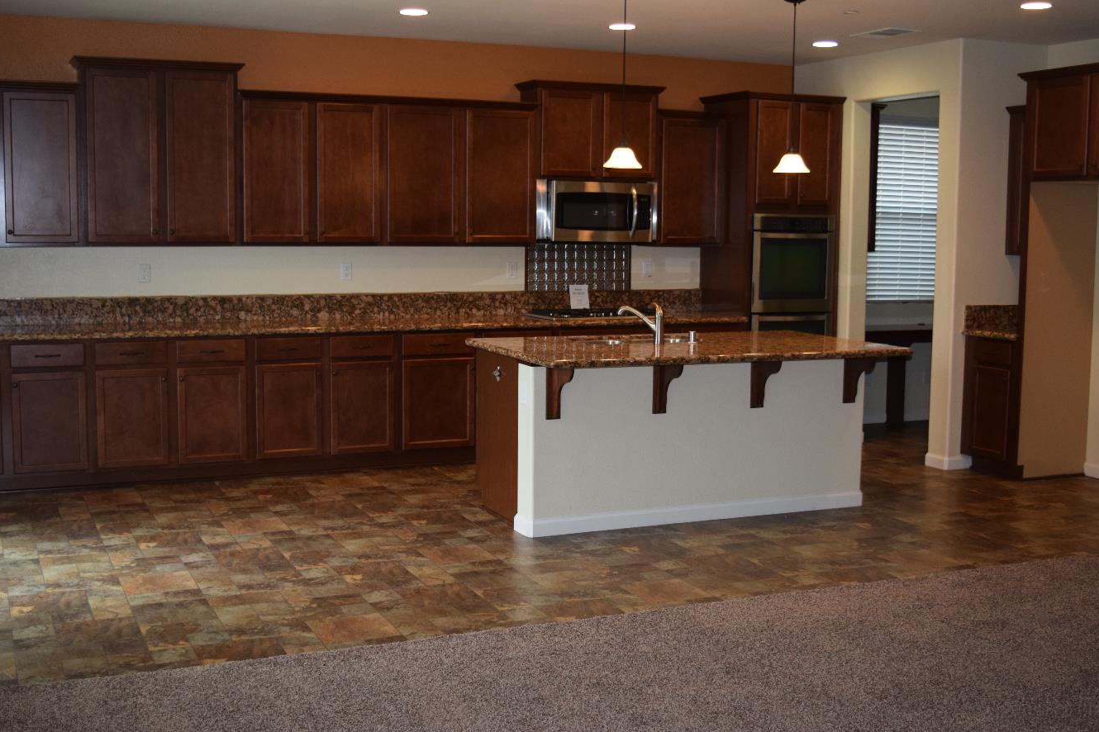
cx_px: 545
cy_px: 373
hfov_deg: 44.5
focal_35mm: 44
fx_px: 1343
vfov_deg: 30.5
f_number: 4.5
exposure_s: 1/80
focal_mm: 26
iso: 800
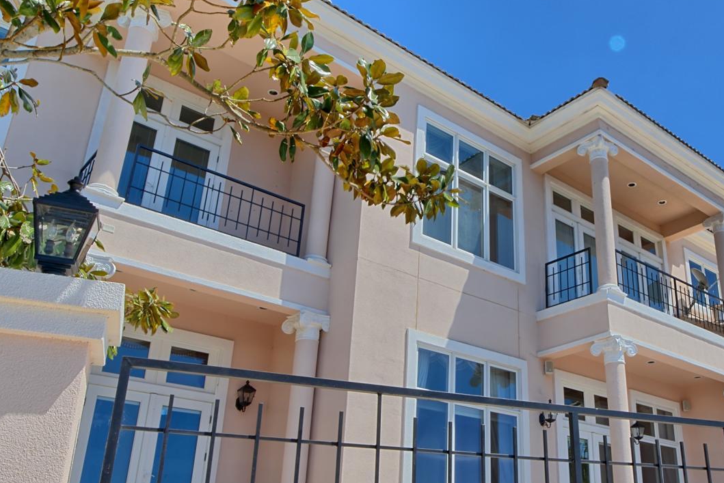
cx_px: 494
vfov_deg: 38.8
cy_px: 280
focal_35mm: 34
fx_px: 684
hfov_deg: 54.4
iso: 200
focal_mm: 12
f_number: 13
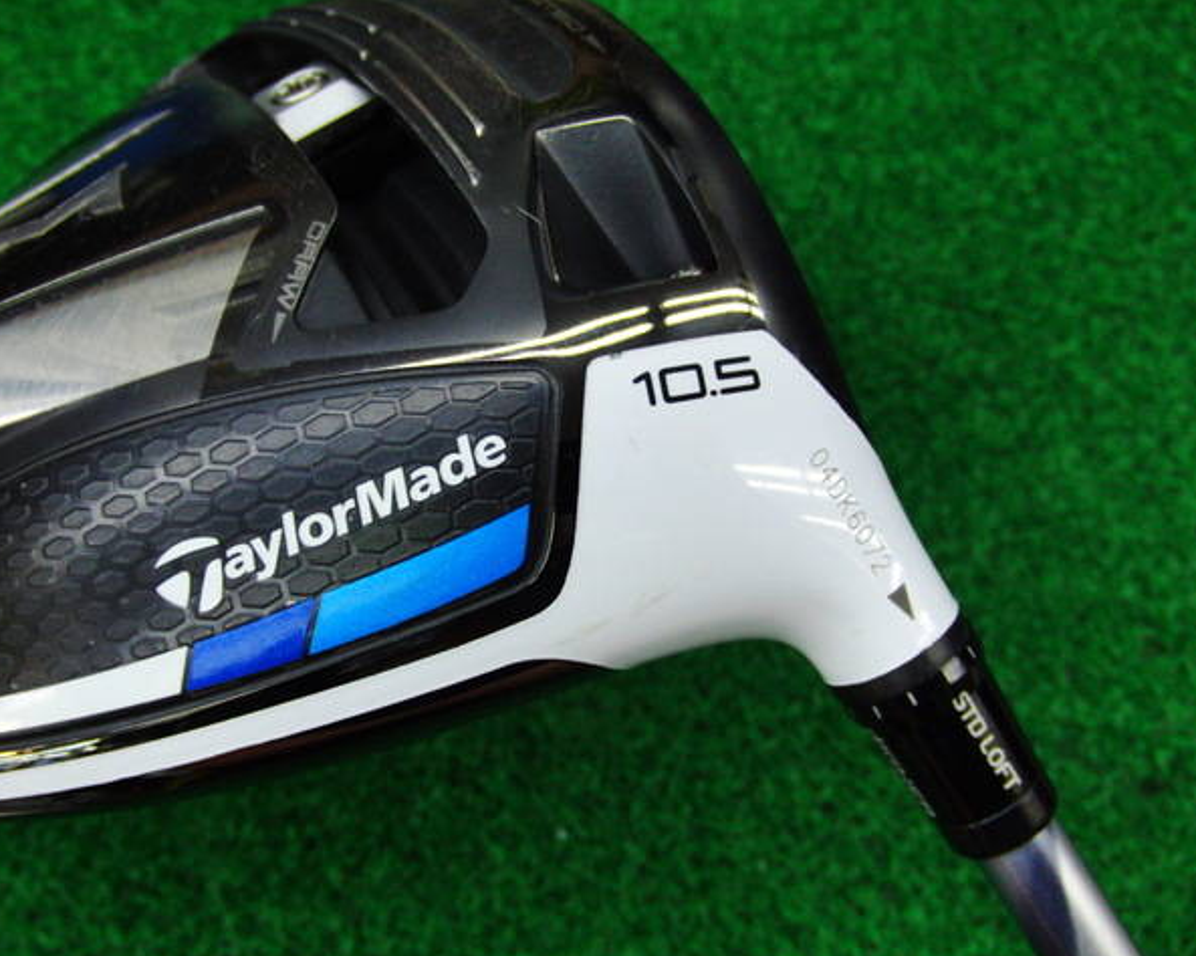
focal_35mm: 39
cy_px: 480
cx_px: 581
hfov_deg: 46.9
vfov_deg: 38.2
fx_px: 1380
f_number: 3.6
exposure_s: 1/60
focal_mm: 6.42
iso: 400
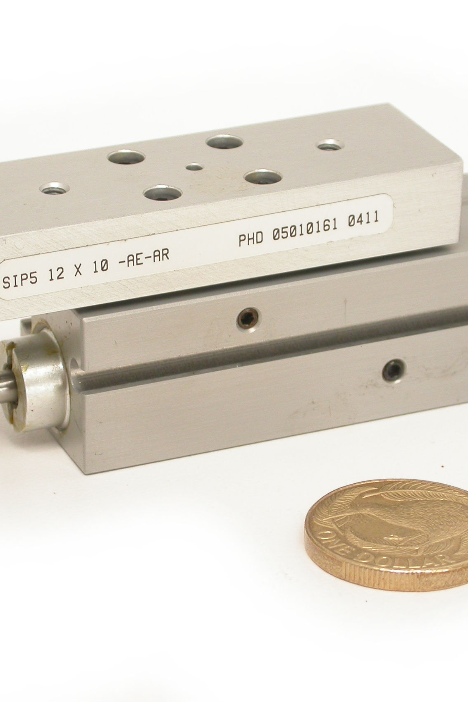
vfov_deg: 12.3
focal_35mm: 167
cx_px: 215
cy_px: 352
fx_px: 3256
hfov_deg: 8.2
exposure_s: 1/27.7
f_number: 4.4
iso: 100
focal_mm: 24.9
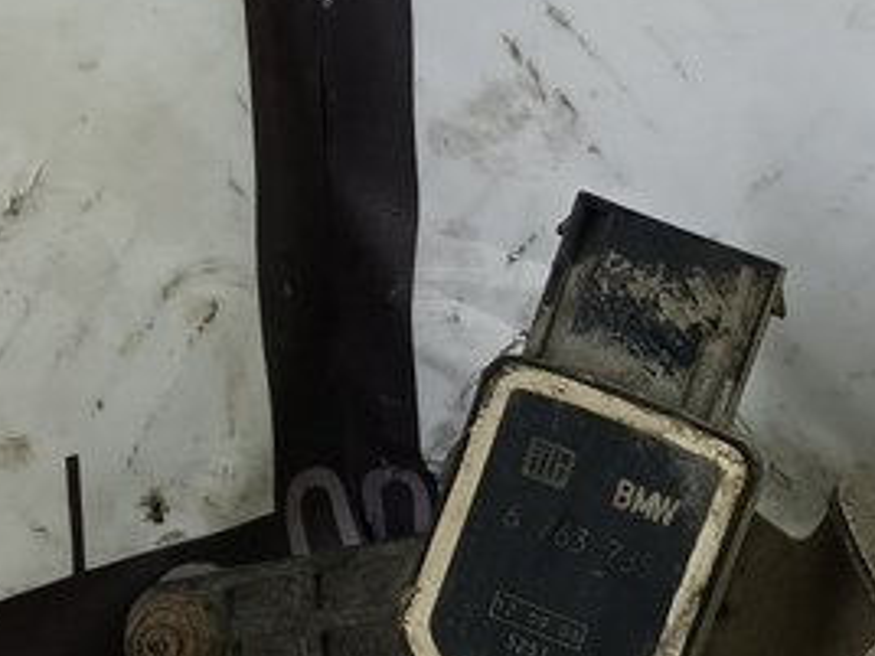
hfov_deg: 22.1
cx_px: 627
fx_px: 2224
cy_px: 525
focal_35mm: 88
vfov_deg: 16.7
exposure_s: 1/50
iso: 96
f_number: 1.6
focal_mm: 4.11
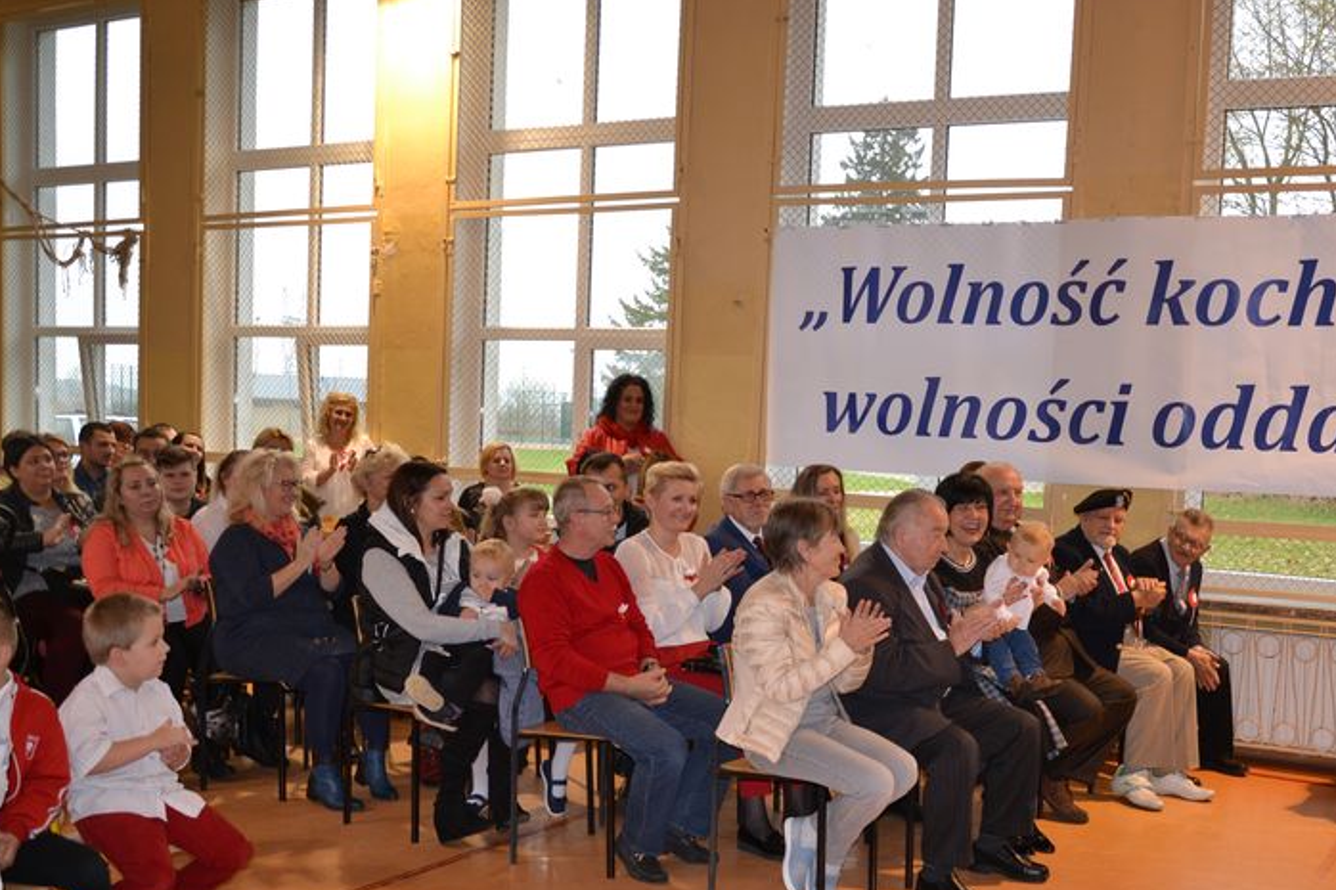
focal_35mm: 41
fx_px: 1508
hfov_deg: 47.4
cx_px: 833
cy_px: 568
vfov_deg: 32.7
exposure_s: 1/100
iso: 400
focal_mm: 21
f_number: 4
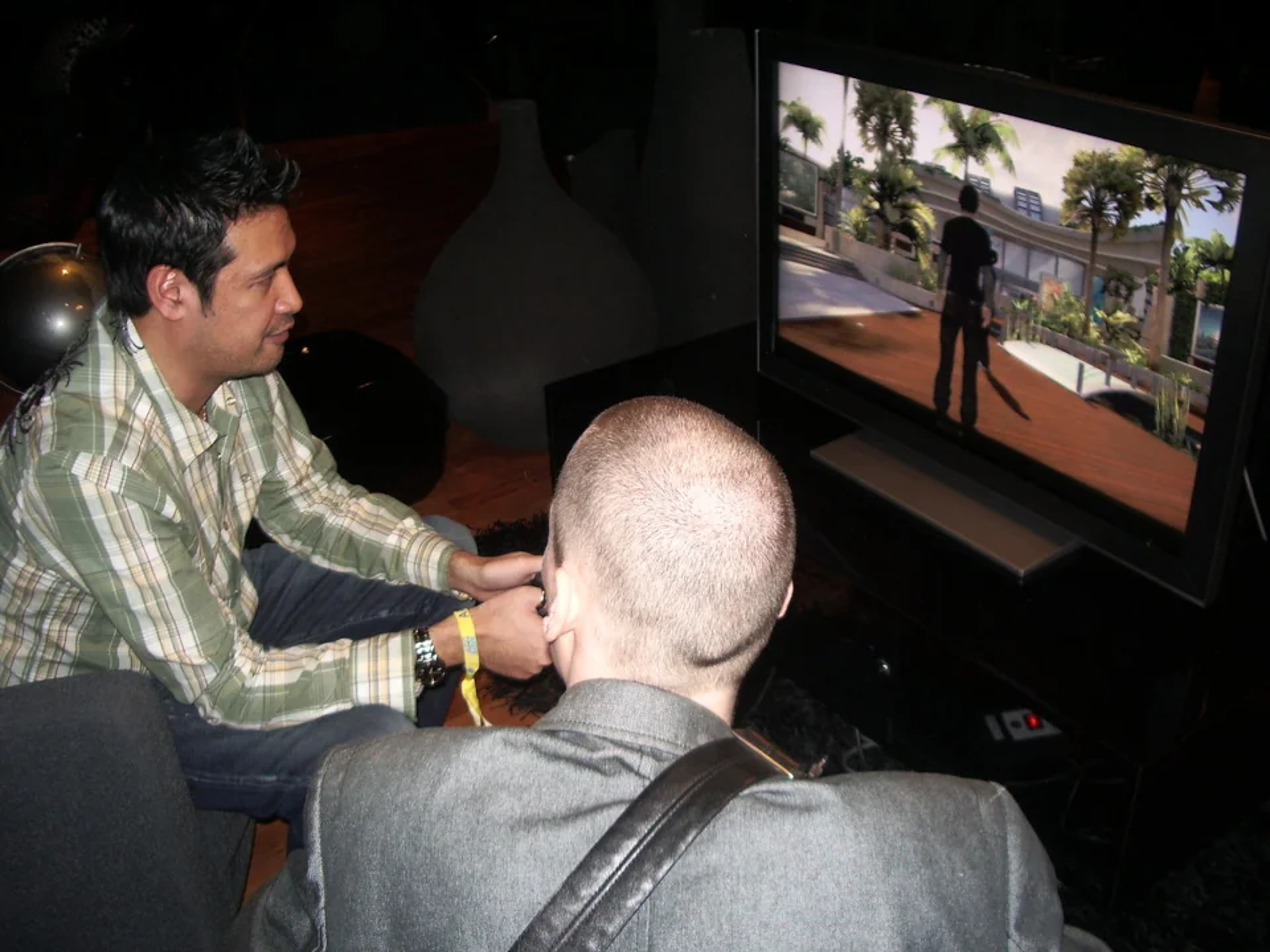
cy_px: 476
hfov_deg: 52.6
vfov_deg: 40.7
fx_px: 1284
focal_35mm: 35
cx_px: 635
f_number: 2.6
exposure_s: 1/40
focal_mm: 5.8
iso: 100
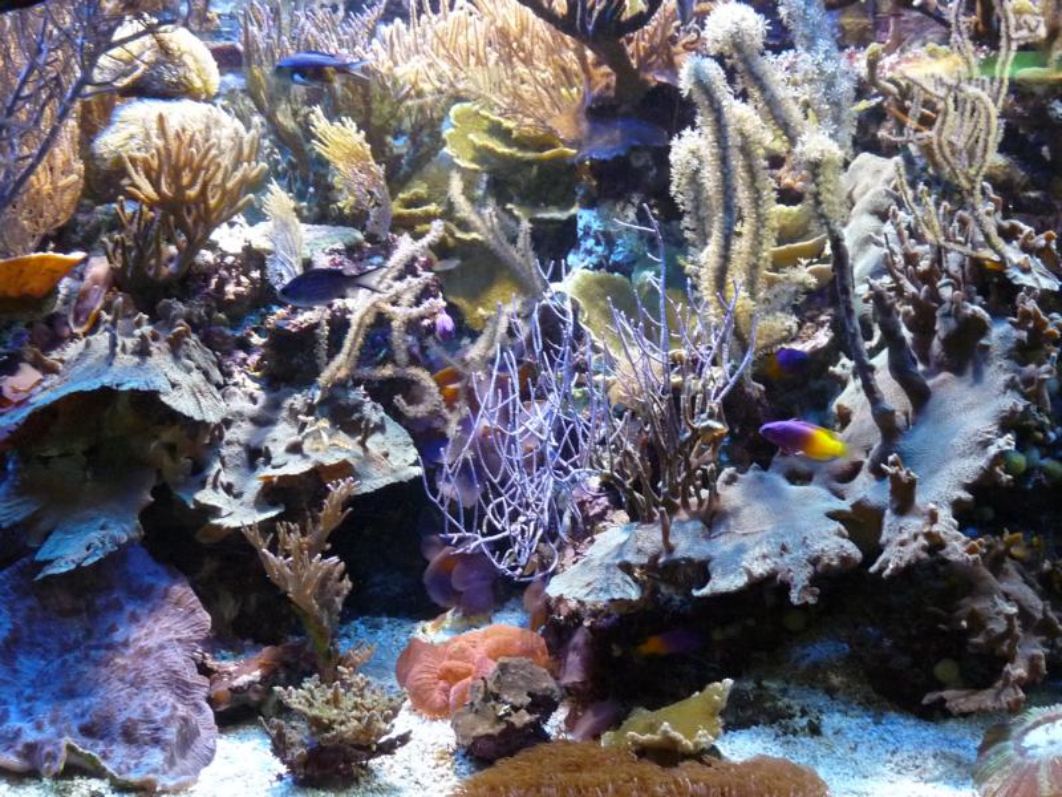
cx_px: 531
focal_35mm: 39
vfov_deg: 36.8
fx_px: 1196
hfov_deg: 47.9
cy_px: 398
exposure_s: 1/30
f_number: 2.8
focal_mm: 4.8
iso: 400
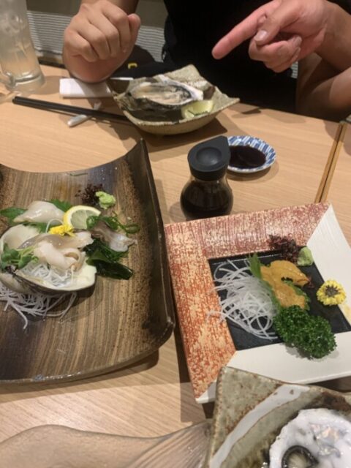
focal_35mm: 26
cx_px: 176
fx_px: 352
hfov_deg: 53.1
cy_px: 234
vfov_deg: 67.3
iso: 125
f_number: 1.8
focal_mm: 4.25
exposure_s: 1/60
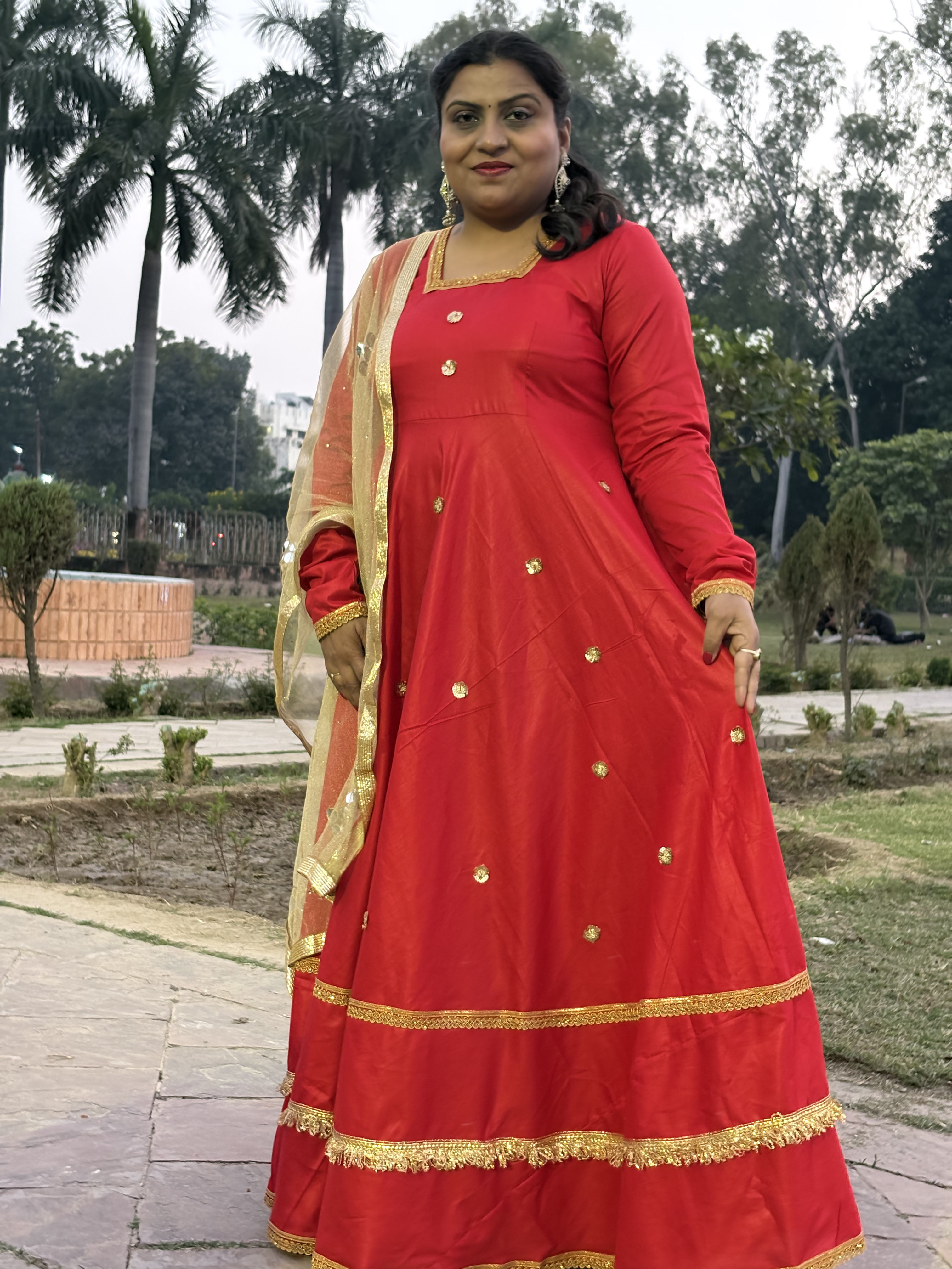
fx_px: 1907
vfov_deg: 36.8
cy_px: 634
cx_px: 476
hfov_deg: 28.0
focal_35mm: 52
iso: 320
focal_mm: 5.96
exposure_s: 1/30
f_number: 1.6
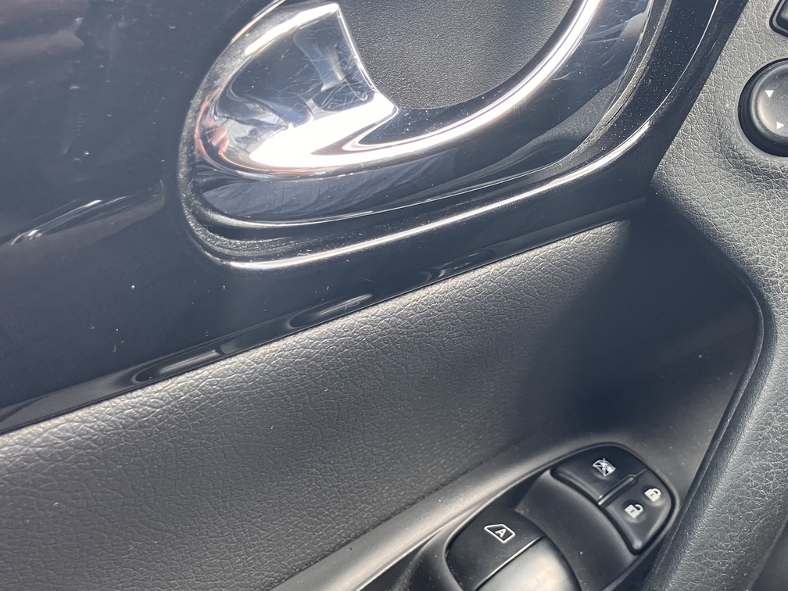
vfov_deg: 35.9
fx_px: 911
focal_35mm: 40
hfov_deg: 46.0
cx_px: 532
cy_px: 330
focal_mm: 3.99
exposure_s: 1/63
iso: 80
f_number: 1.8
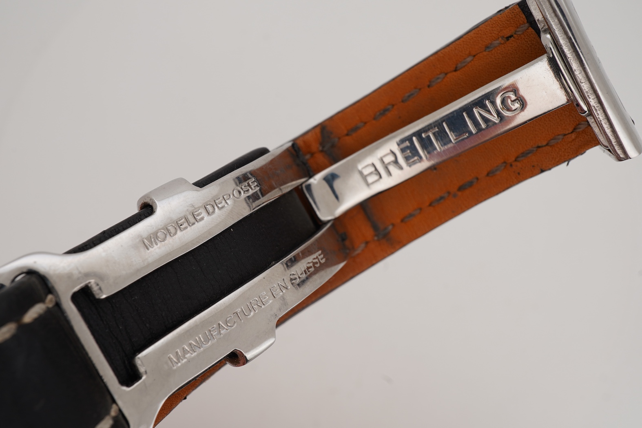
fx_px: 803
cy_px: 214
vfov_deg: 29.9
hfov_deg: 43.6
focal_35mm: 45
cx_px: 321
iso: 160
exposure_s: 1/160
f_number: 22
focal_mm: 30
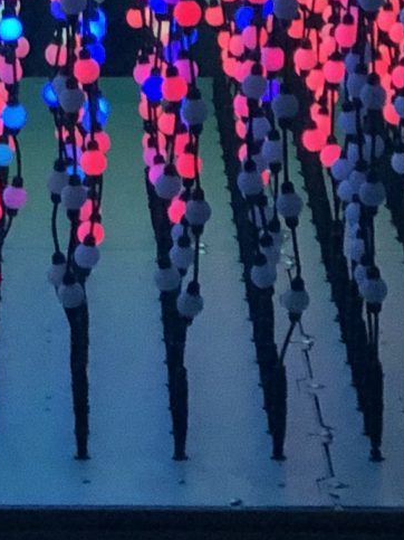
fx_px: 4702
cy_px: -586
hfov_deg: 4.9
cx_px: -99
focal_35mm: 302
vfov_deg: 6.4
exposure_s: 1/30
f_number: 2.8
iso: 200
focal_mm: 6.6
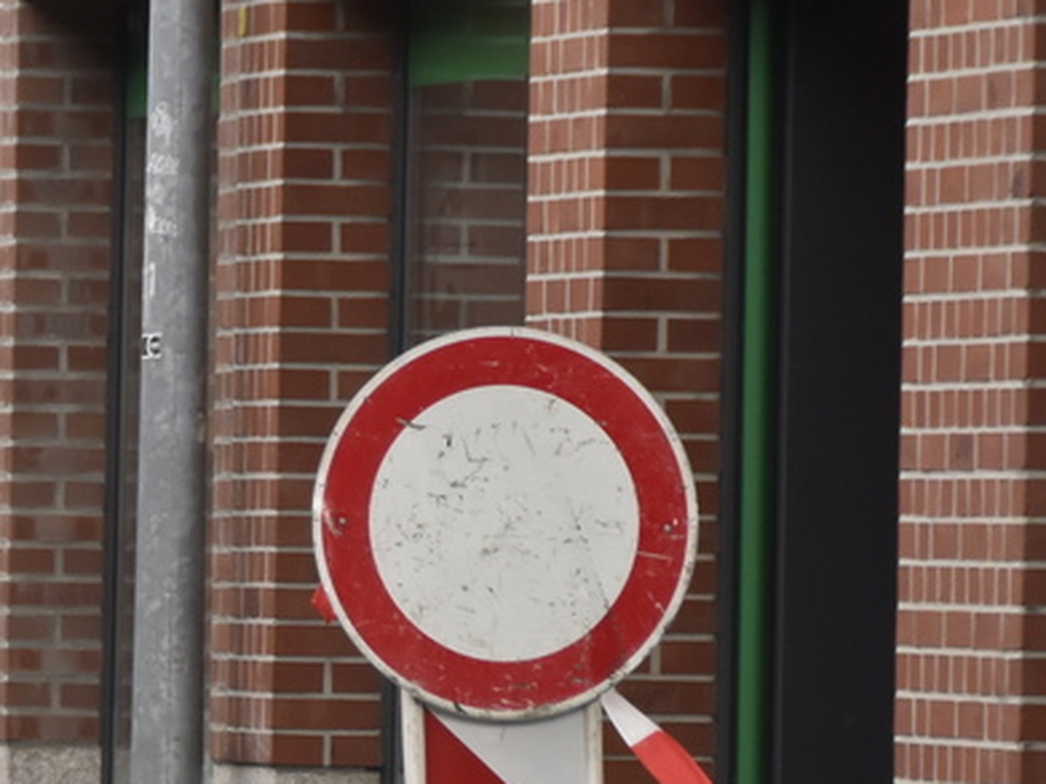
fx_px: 17364
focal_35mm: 575
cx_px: 70
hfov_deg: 3.4
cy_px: 454
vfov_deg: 2.6
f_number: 5.6
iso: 900
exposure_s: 1/500
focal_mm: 105
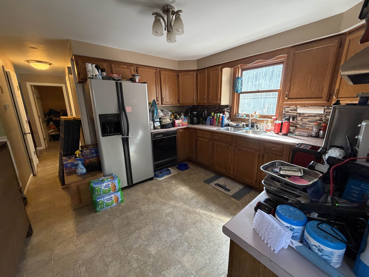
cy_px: 138
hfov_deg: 102.1
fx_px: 149
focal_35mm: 14
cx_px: 184
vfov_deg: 85.7
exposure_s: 1/60
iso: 320
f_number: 2.2
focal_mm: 2.22
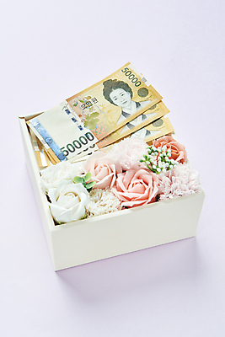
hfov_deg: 23.4
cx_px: 112
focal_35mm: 58
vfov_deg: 34.5
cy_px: 168
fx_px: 543
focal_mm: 58
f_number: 11
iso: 100
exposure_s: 1/125
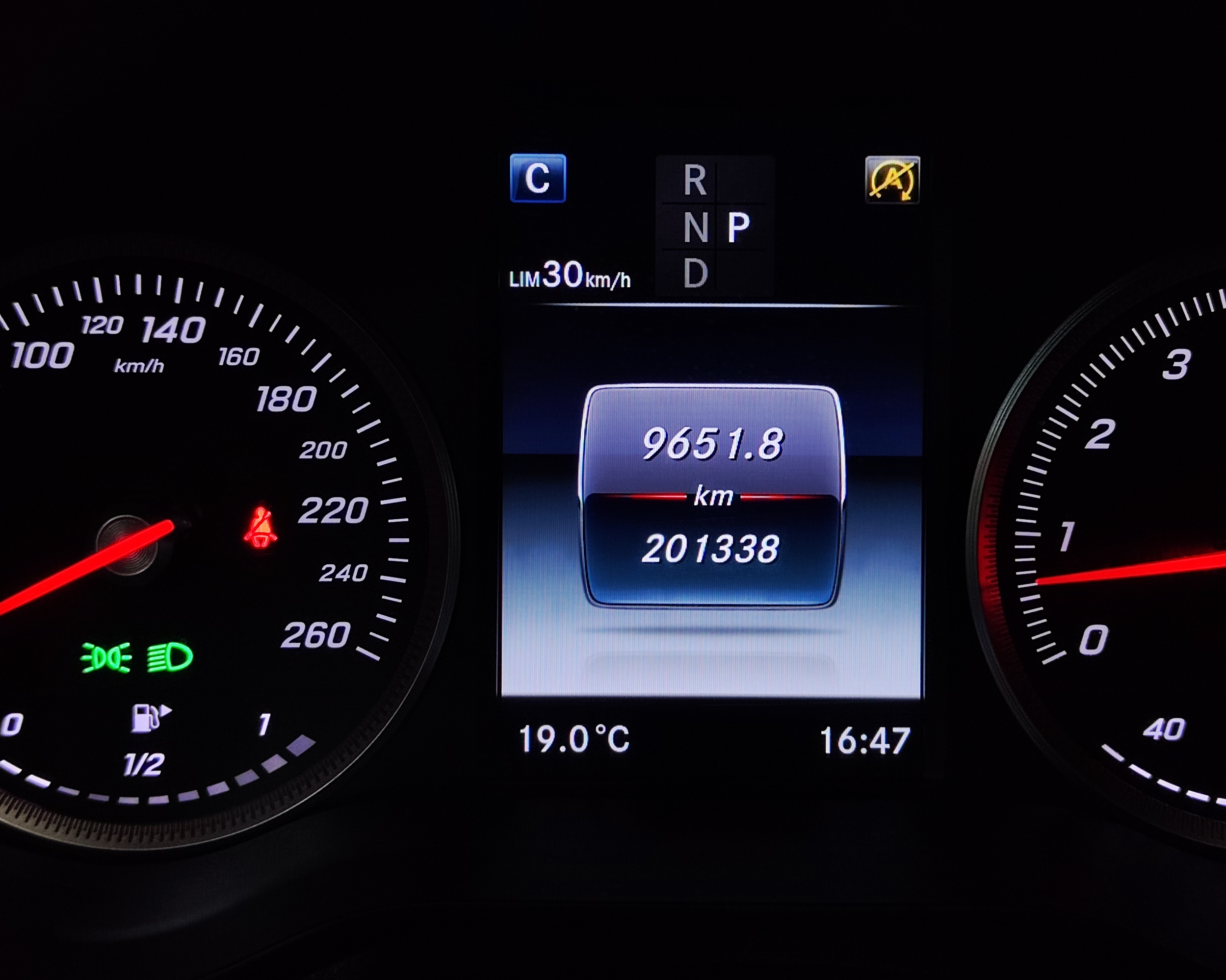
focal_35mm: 56
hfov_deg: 33.6
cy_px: 425
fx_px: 2032
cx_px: 663
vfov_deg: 27.1
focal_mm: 5.59
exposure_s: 1/120
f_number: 1.88
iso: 118
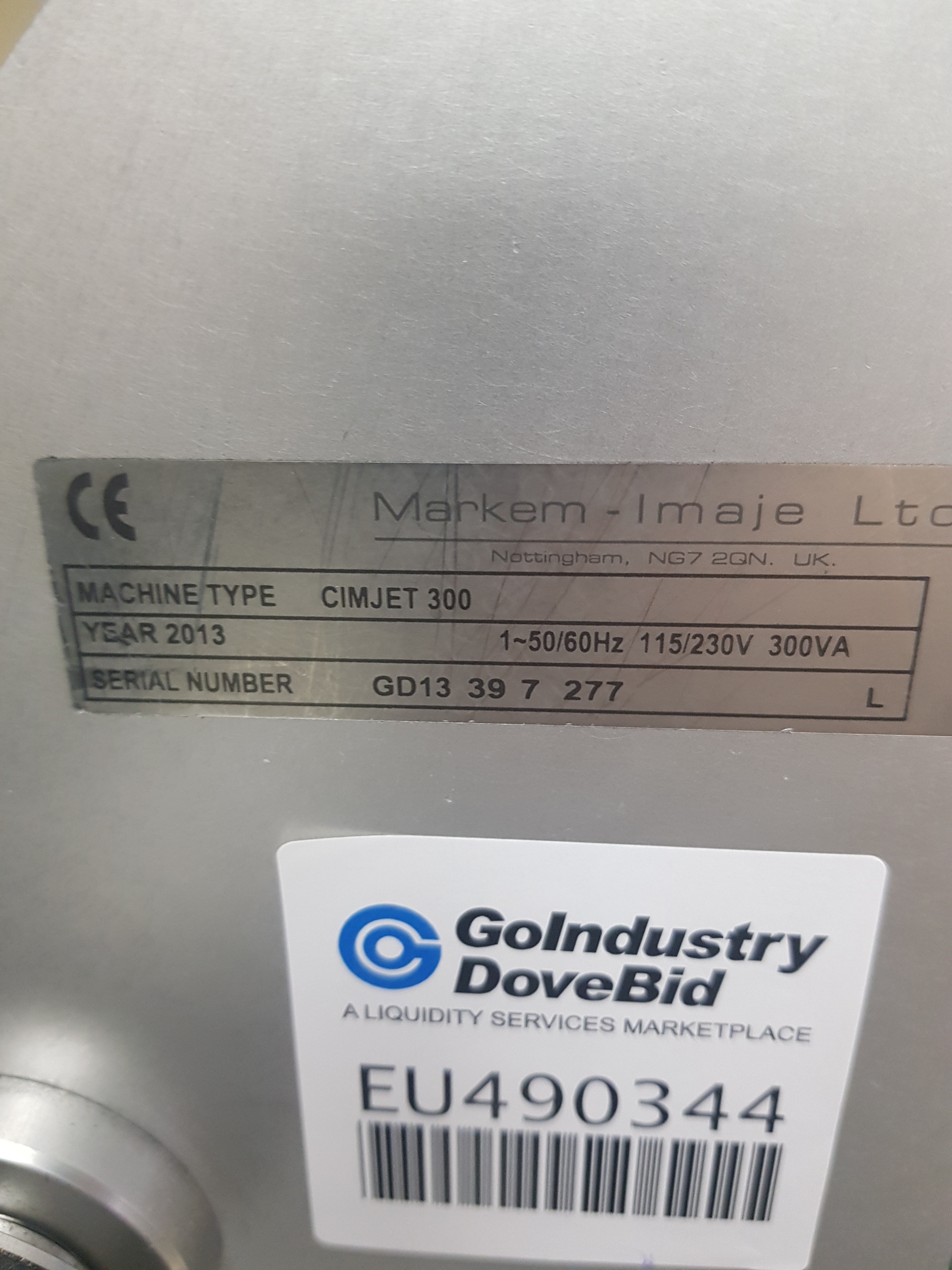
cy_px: 635
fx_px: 953
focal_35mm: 26
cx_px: 476
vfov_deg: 67.3
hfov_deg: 53.1
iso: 200
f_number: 1.7
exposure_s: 1/50
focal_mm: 4.3
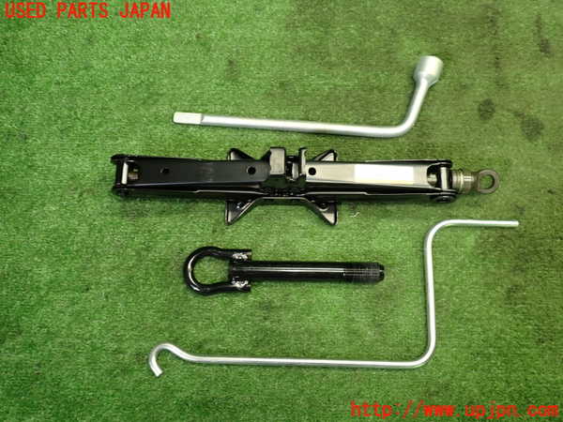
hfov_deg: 60.0
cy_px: 211
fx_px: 488
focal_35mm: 30
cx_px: 282
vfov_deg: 46.8
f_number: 2.3
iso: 200
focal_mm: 5.4
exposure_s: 1/40
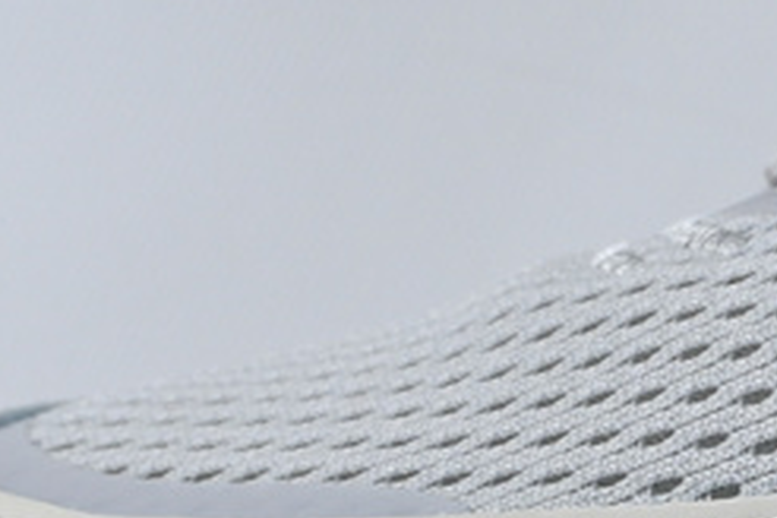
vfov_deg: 4.2
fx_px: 7100
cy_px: -85
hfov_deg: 5.9
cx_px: 2025
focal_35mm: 329
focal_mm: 30
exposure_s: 1/40
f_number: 5.6
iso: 100
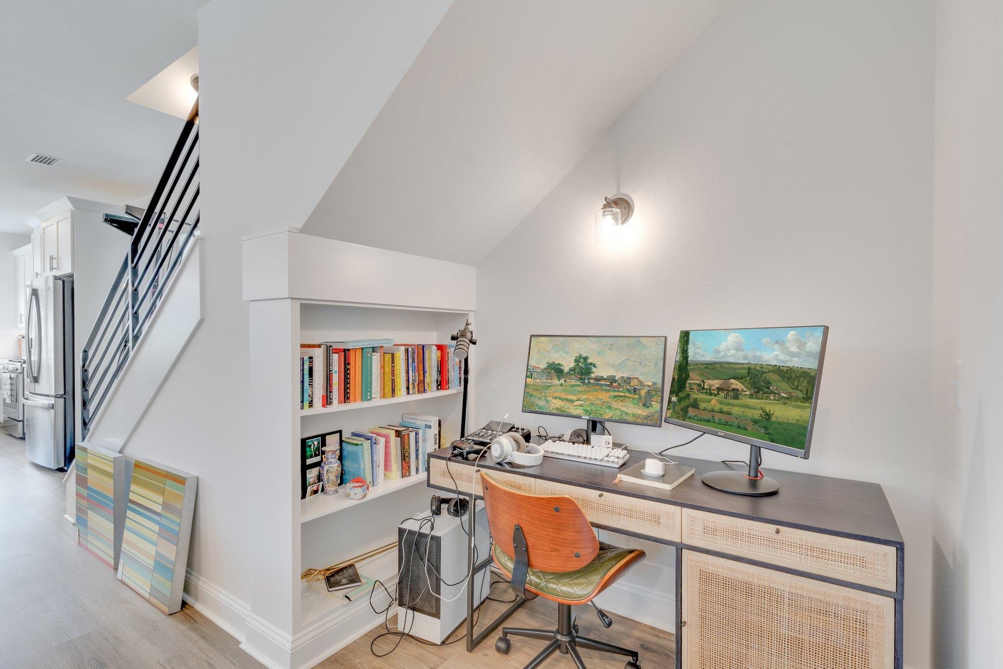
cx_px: 502
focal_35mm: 17
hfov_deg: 93.3
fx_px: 474
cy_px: 334
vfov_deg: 70.4
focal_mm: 17
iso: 100
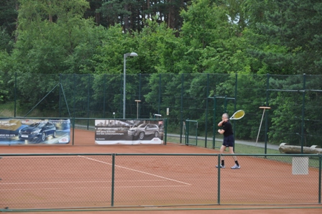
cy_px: 107
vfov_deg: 12.2
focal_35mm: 112
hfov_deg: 18.2
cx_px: 161
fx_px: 1005
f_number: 8
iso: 200
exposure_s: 1/250
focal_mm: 75
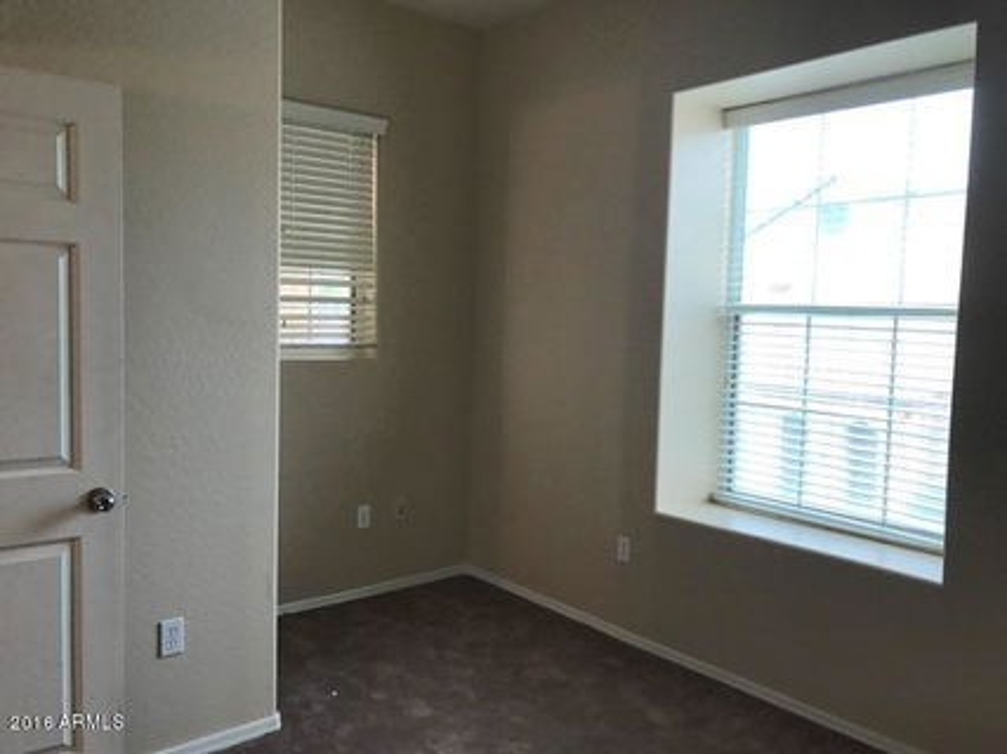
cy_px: 377
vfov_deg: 49.7
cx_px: 504
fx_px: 814
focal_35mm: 28
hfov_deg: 63.5
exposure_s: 1/60
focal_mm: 3.99
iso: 32
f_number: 1.8
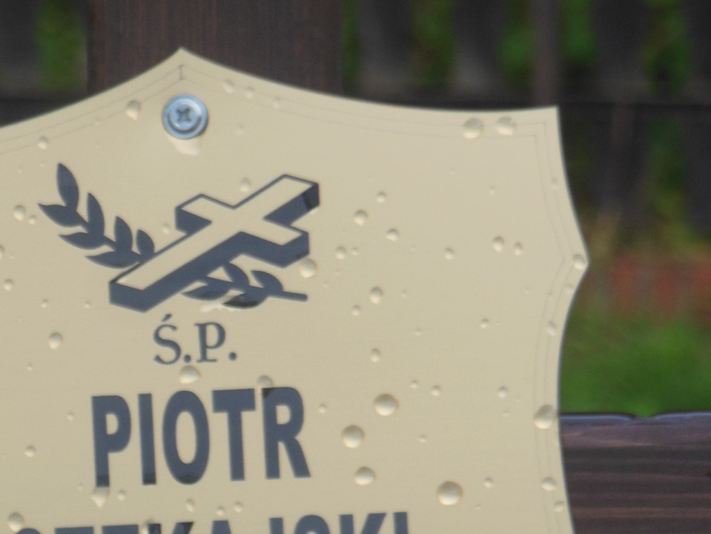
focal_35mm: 481
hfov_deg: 4.1
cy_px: 484
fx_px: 9882
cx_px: 1
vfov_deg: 3.1
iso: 125
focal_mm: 39.1
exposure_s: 1/500
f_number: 5.7
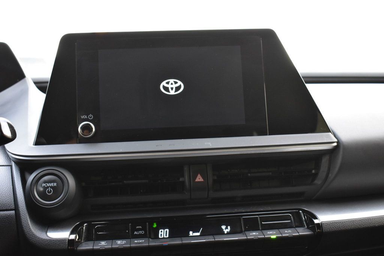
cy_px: 128
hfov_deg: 43.6
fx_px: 480
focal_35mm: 45
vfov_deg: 29.8
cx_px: 192
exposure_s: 1/15
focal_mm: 30
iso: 1100
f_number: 6.3
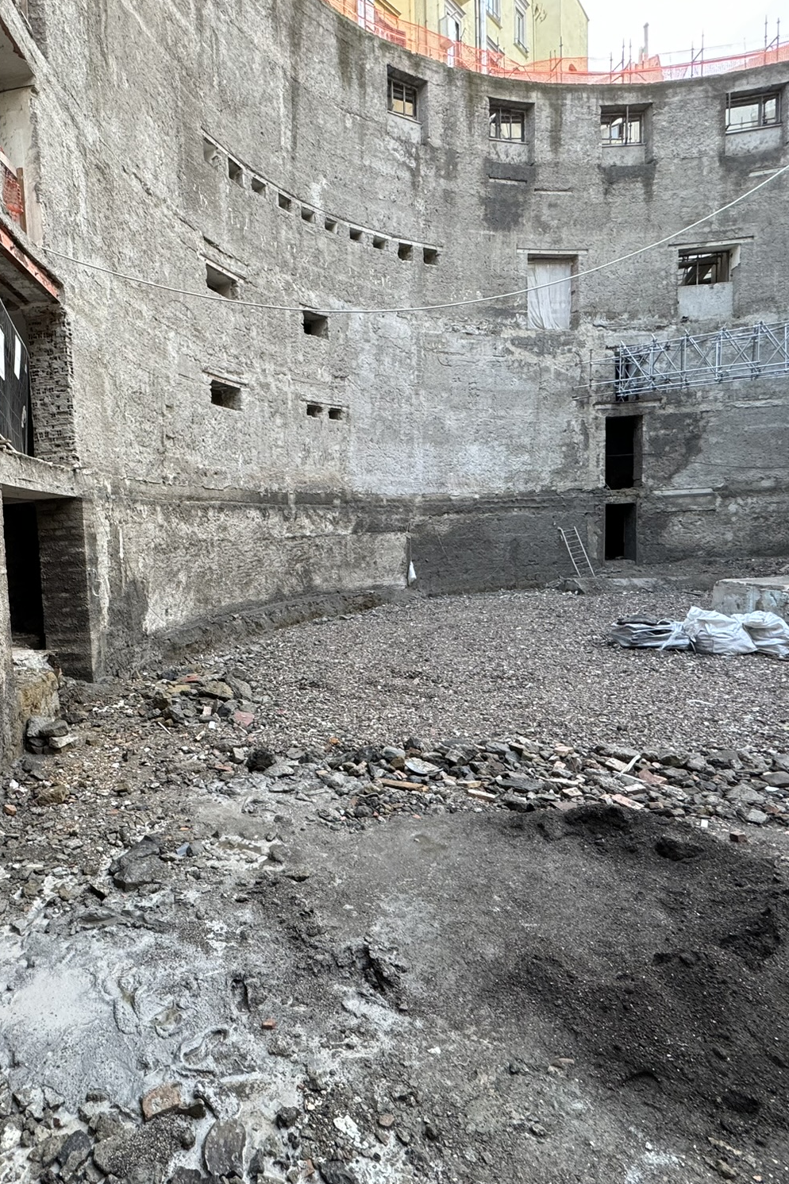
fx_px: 657
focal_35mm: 20
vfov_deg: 84.0
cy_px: 593
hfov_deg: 59.0
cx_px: 206
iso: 200
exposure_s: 1/100
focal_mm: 2.22
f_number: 2.2
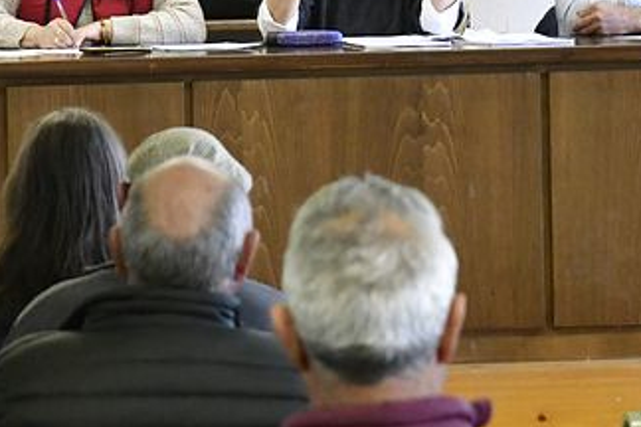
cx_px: 449
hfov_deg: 6.5
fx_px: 5608
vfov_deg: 4.3
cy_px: -127
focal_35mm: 315
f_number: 8
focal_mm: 85
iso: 3200
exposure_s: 1/125
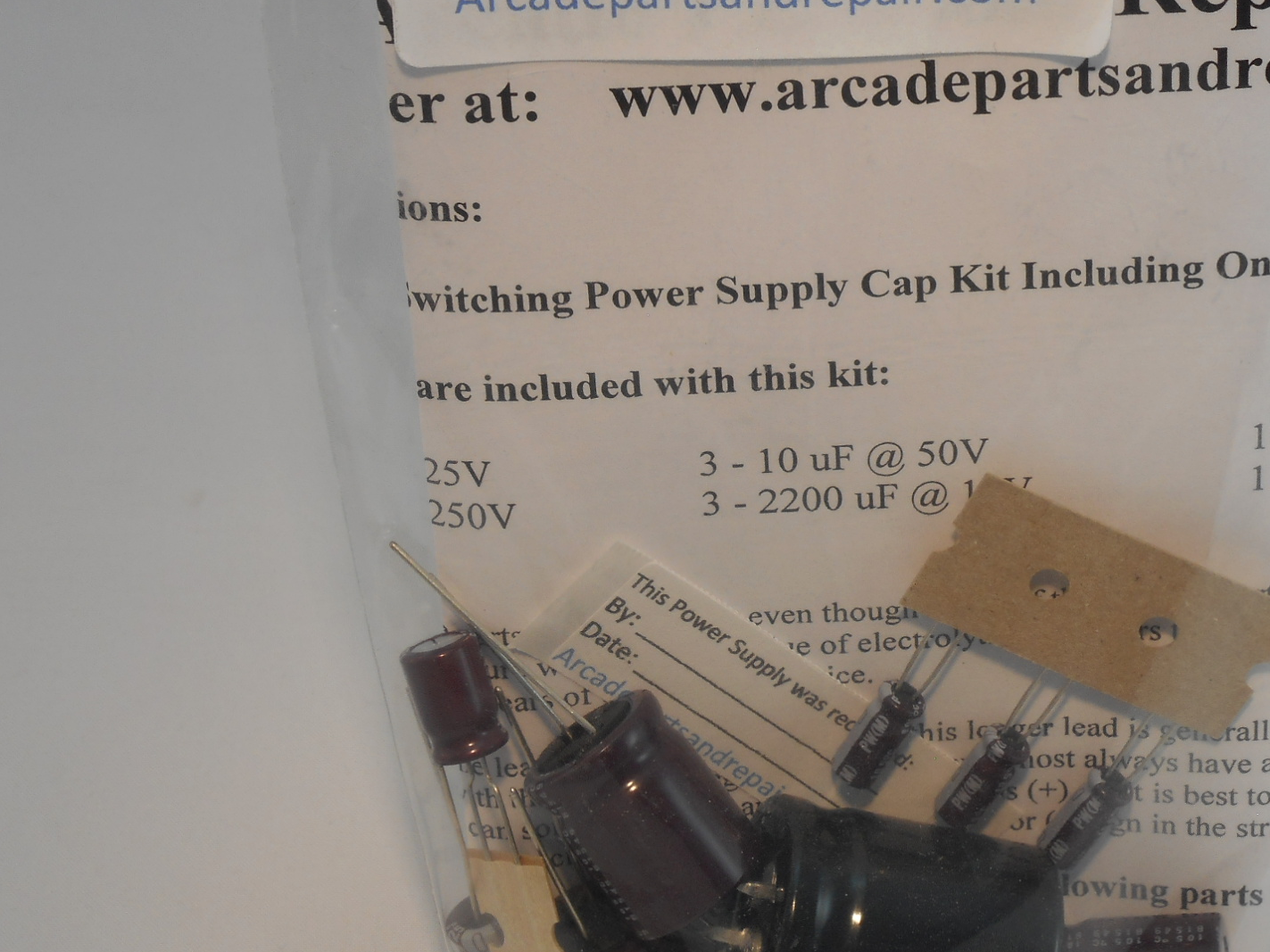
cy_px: 426
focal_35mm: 107
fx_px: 3925
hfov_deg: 18.4
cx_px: 784
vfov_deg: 13.8
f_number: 5.3
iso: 80
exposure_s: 1/30
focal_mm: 12
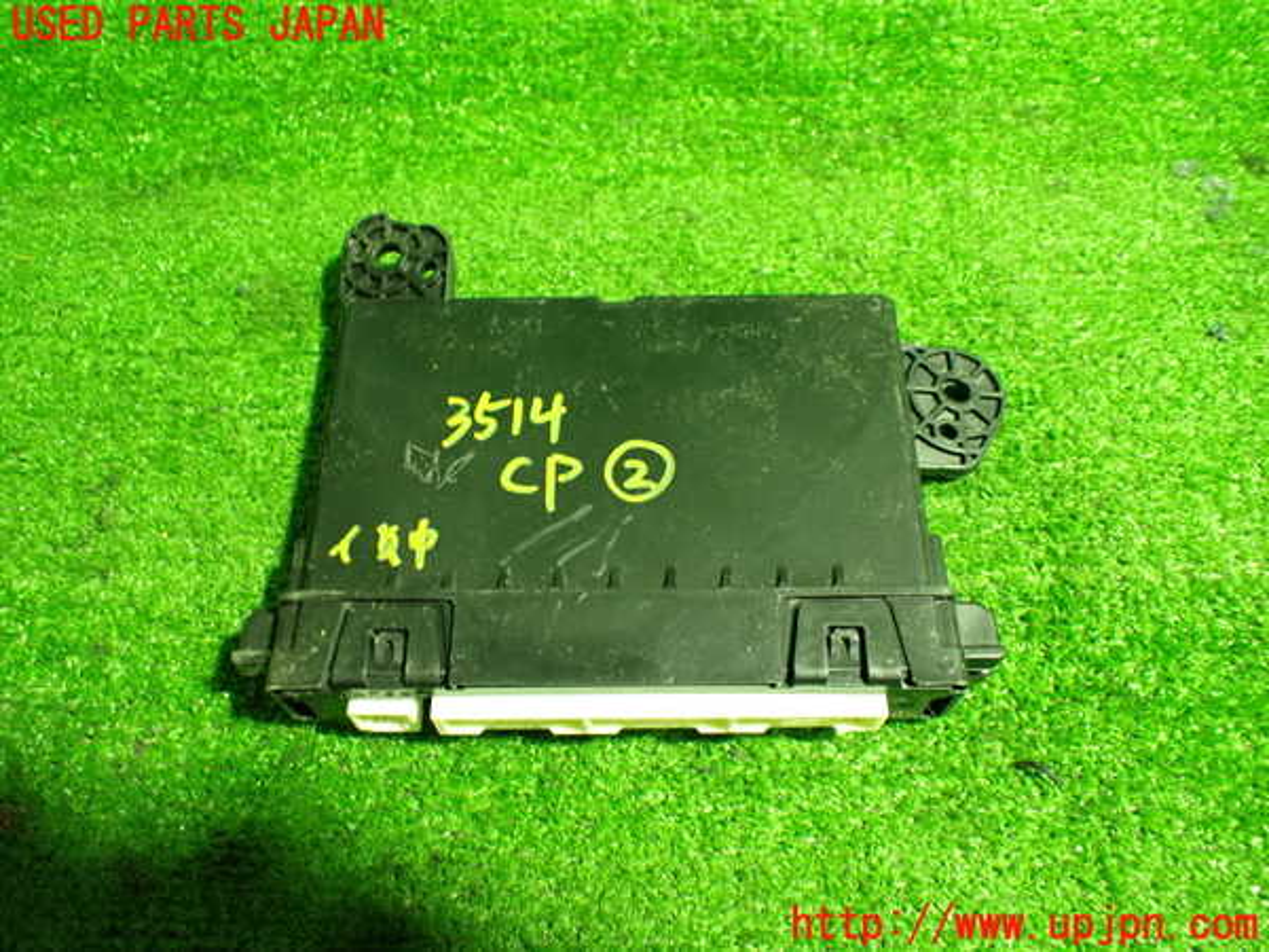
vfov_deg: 46.8
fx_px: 1100
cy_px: 476
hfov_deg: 60.0
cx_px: 634
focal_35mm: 30
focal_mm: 5.4
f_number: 2.3
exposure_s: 1/30
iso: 800
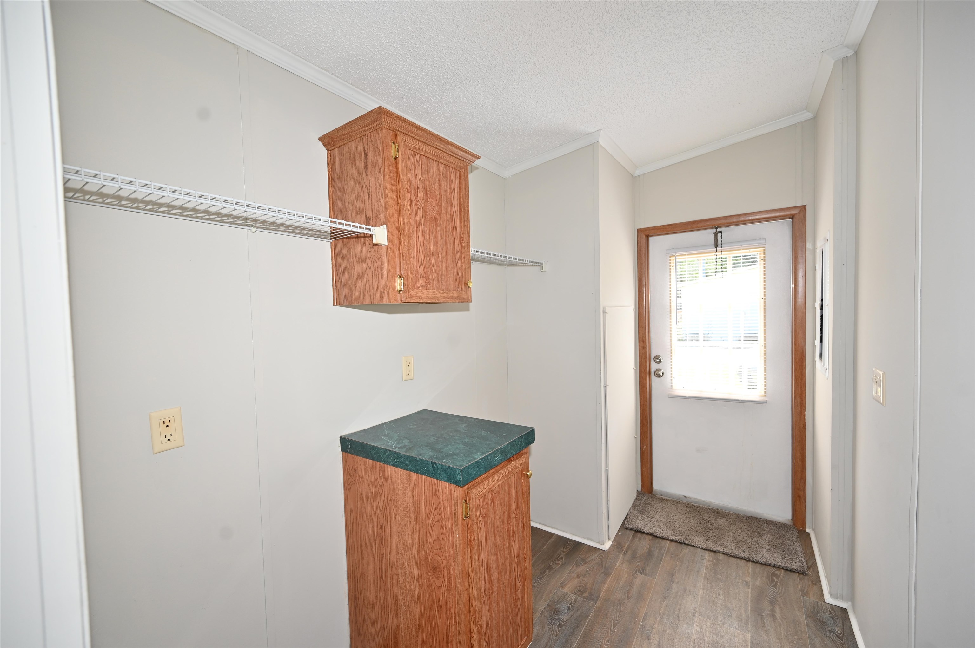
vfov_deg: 81.1
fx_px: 379
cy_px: 324
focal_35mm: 14
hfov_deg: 104.3
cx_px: 488
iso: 200
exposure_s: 1/100
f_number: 5
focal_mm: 14
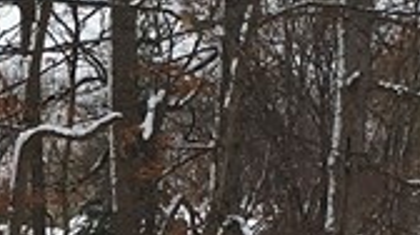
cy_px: 335
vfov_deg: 6.2
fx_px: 2147
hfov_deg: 11.0
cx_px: -38
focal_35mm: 193
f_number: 2.2
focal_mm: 4.15
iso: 25
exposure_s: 1/363
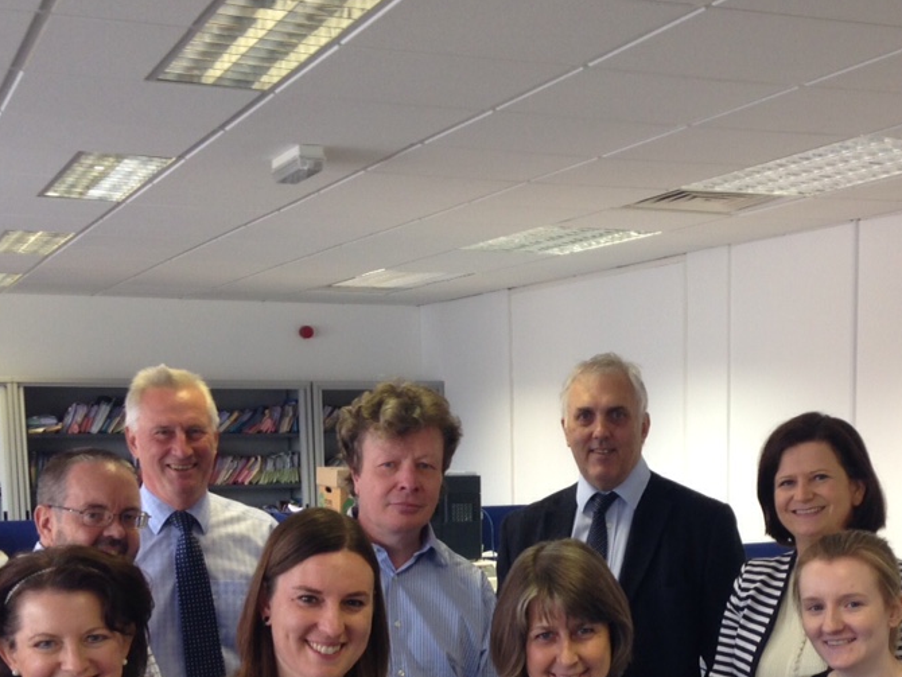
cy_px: 611
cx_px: 599
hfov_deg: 30.5
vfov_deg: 22.7
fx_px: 1642
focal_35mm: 63
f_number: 2.4
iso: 50
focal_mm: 4.12
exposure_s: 1/24
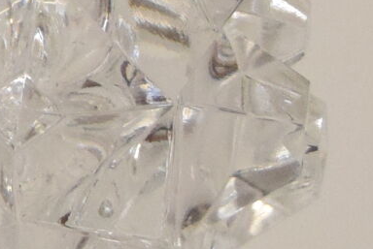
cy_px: -307
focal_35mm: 526
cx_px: -967
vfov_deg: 2.6
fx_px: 5455
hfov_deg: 3.7
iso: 1600
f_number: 9
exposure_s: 1/320
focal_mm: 45
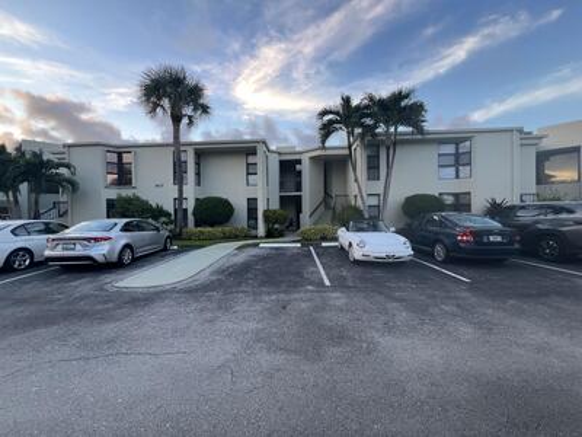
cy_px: 218
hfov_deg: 106.2
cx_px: 291
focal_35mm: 13
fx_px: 219
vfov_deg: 89.9
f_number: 1.8
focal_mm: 1.57
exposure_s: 1/99
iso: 125
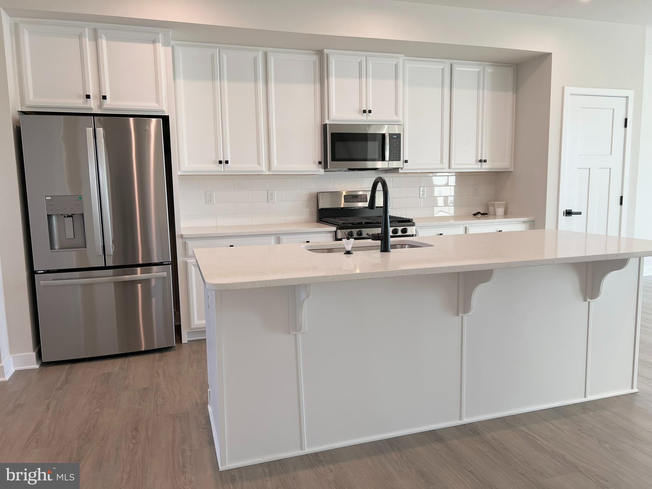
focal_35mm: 26
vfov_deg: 53.1
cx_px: 326
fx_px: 490
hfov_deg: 67.3
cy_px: 244
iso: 50
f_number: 1.5
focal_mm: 5.7
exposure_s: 1/120
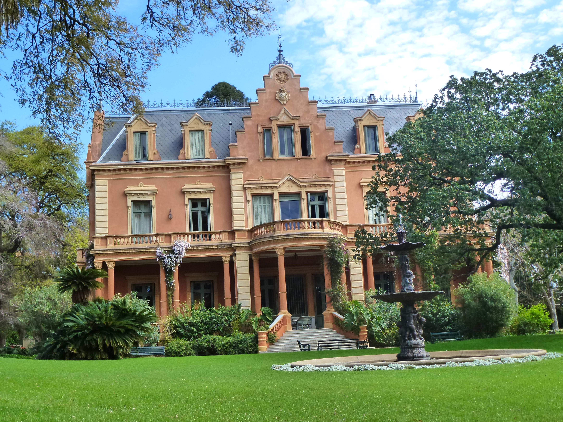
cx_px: 282
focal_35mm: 38
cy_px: 211
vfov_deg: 37.7
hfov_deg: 49.0
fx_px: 618
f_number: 3.8
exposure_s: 1/400
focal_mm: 6.8
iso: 250
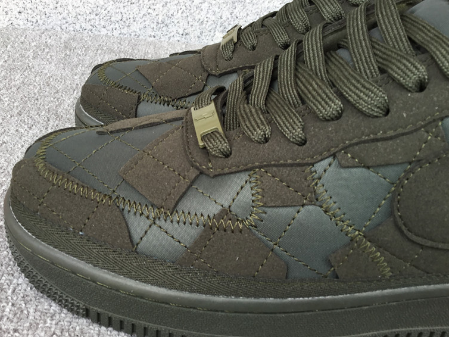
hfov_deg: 50.0
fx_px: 480
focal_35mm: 37
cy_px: 182
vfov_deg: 38.7
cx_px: 197
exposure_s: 1/131
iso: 25
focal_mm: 3.3
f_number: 2.4
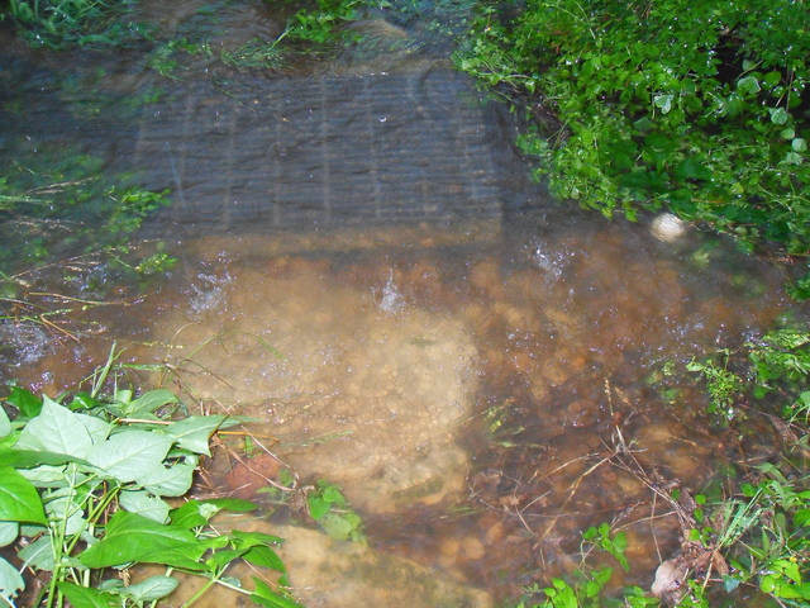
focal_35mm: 35
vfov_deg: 40.7
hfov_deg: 52.6
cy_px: 304
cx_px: 405
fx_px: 819
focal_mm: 6.3
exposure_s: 1/45
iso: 400
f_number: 3.5
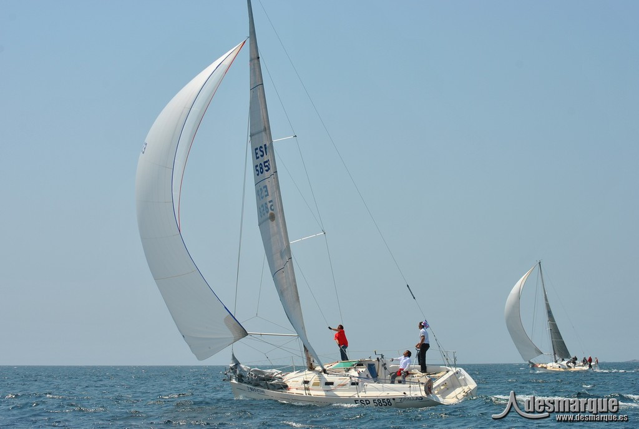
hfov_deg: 24.6
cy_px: 214
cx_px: 320
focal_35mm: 82
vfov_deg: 16.6
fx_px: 1467
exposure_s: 1/320
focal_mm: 55
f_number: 9
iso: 100
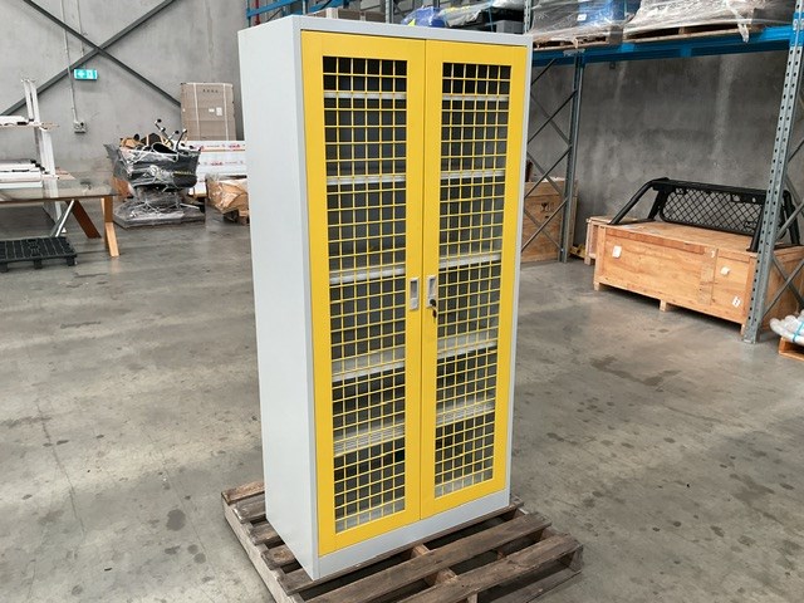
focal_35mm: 29
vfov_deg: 48.2
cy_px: 302
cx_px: 402
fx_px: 674
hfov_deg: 61.7
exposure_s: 1/50
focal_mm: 3
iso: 50
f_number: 1.8
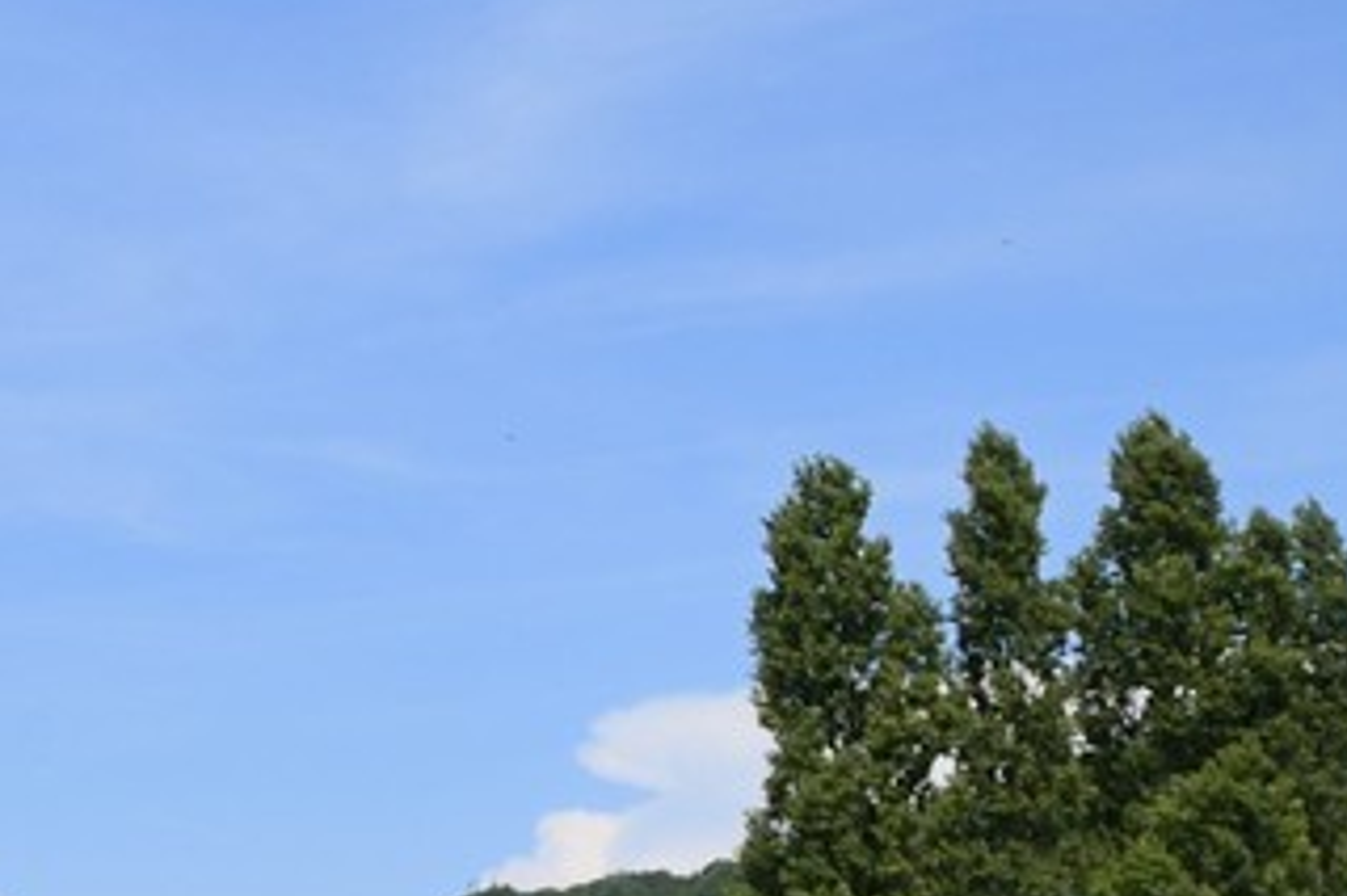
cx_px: -1760
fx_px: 4487
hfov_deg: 13.3
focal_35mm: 120
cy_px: 1407
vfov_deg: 10.9
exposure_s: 1/250
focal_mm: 24
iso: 100
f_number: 9
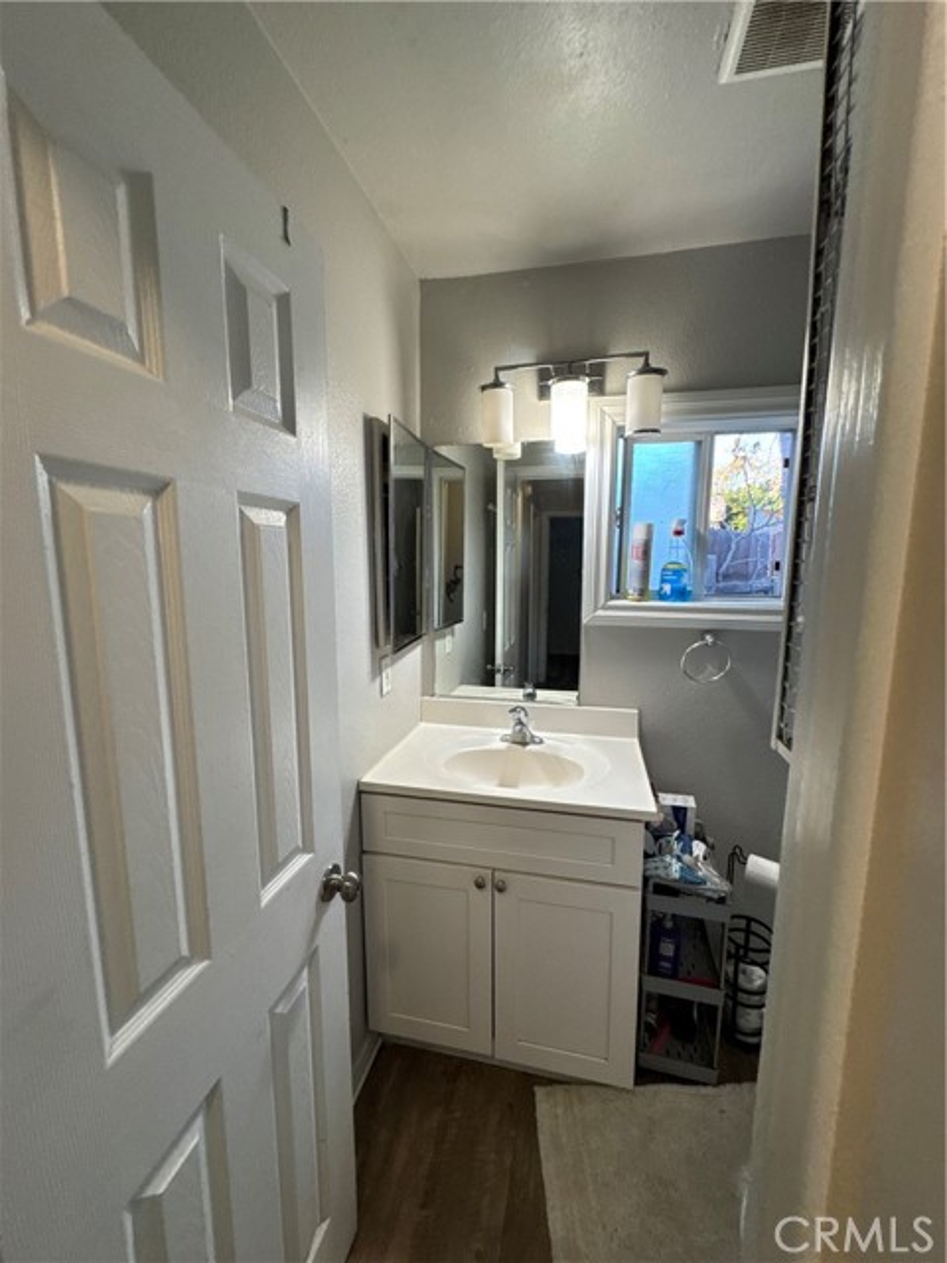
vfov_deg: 102.1
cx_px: 474
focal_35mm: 14
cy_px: 632
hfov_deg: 85.7
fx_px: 511
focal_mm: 2.22
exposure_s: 1/120
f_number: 2.2
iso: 250
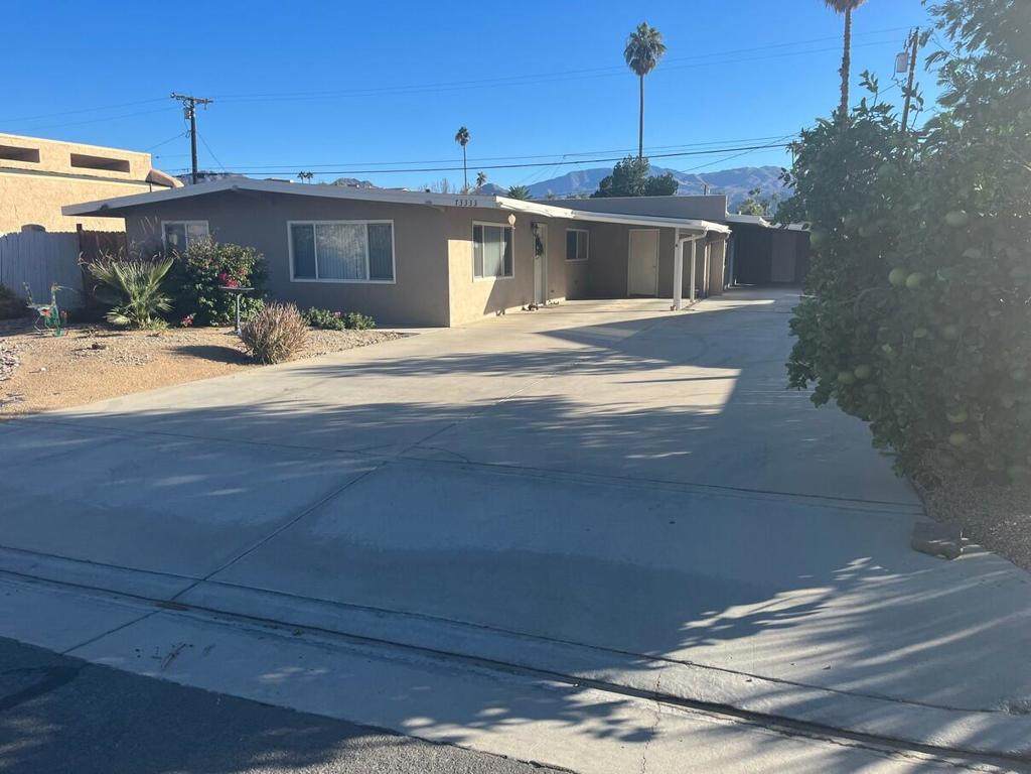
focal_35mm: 26
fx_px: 774
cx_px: 516
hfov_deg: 67.3
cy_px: 387
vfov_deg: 53.1
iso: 50
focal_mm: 5.1
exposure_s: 1/2101
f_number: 1.6
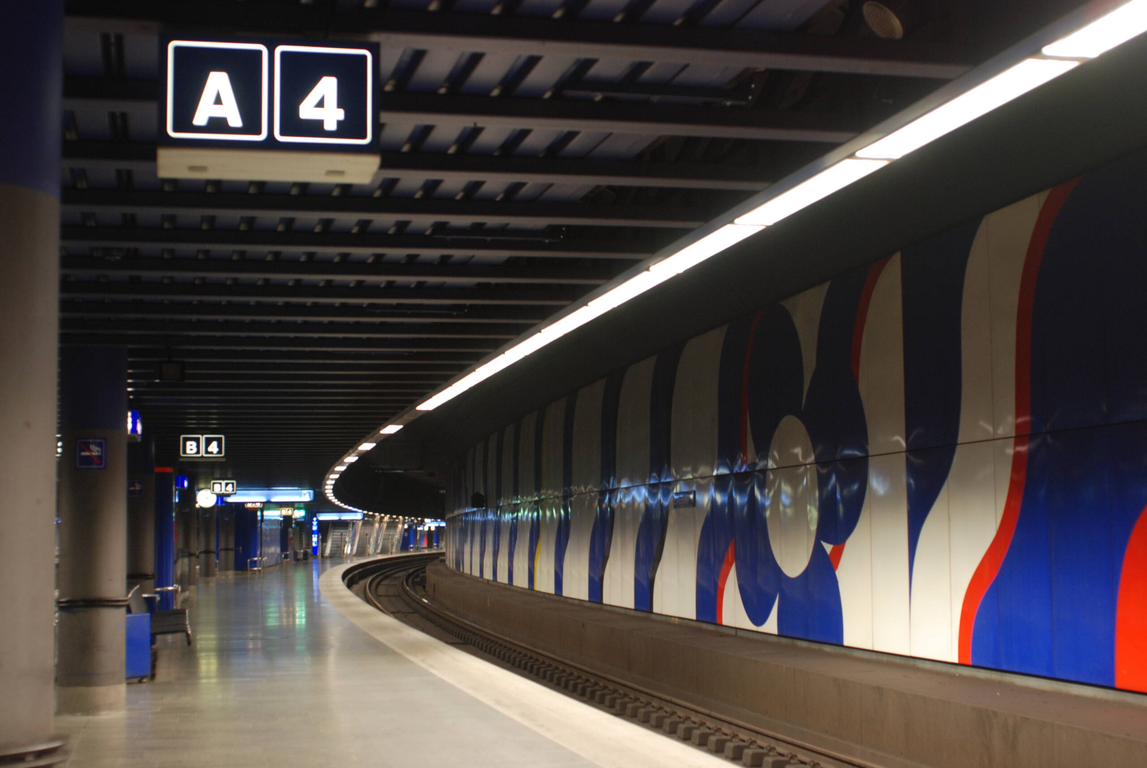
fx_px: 1818
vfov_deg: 23.8
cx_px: 574
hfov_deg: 35.0
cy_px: 384
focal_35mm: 57
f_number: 3.8
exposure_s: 1/4
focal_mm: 38
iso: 400
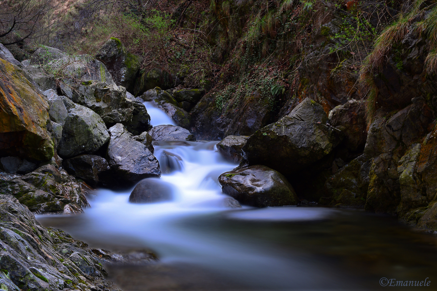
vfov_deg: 30.8
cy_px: 146
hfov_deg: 45.0
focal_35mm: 44
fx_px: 528
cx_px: 218
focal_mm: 29
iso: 100
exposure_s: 60.7
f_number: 13
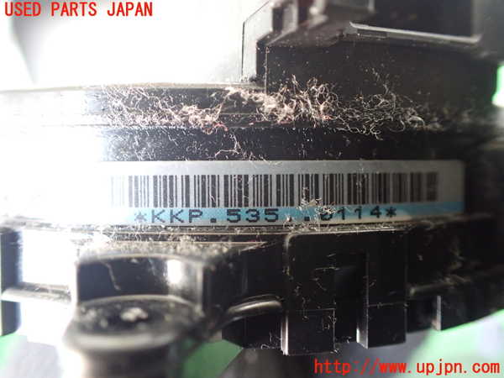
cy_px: 189
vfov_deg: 46.8
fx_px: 437
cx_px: 252
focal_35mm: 30
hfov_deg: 60.0
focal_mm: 5.4
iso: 800
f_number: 2.3
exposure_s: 1/50
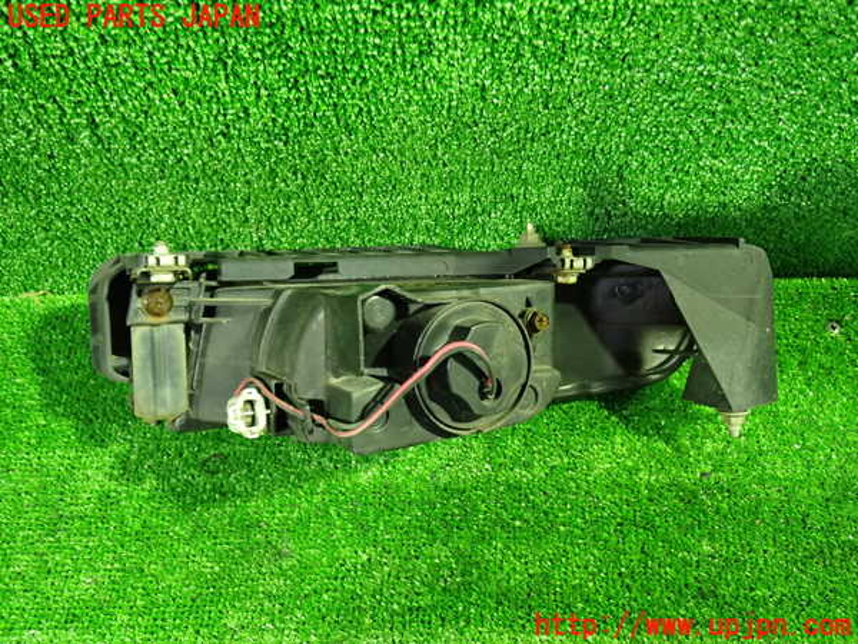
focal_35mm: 30
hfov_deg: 60.0
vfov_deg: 46.8
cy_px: 322
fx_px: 744
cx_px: 429
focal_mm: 5.4
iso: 800
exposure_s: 1/15
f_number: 2.3
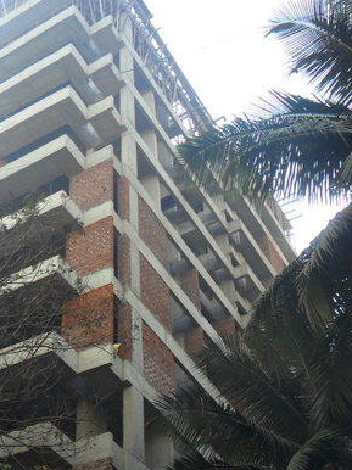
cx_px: 9
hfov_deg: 25.0
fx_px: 760
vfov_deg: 34.1
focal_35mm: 56
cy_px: 313
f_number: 3.5
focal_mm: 4.9
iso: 100
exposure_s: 1/250
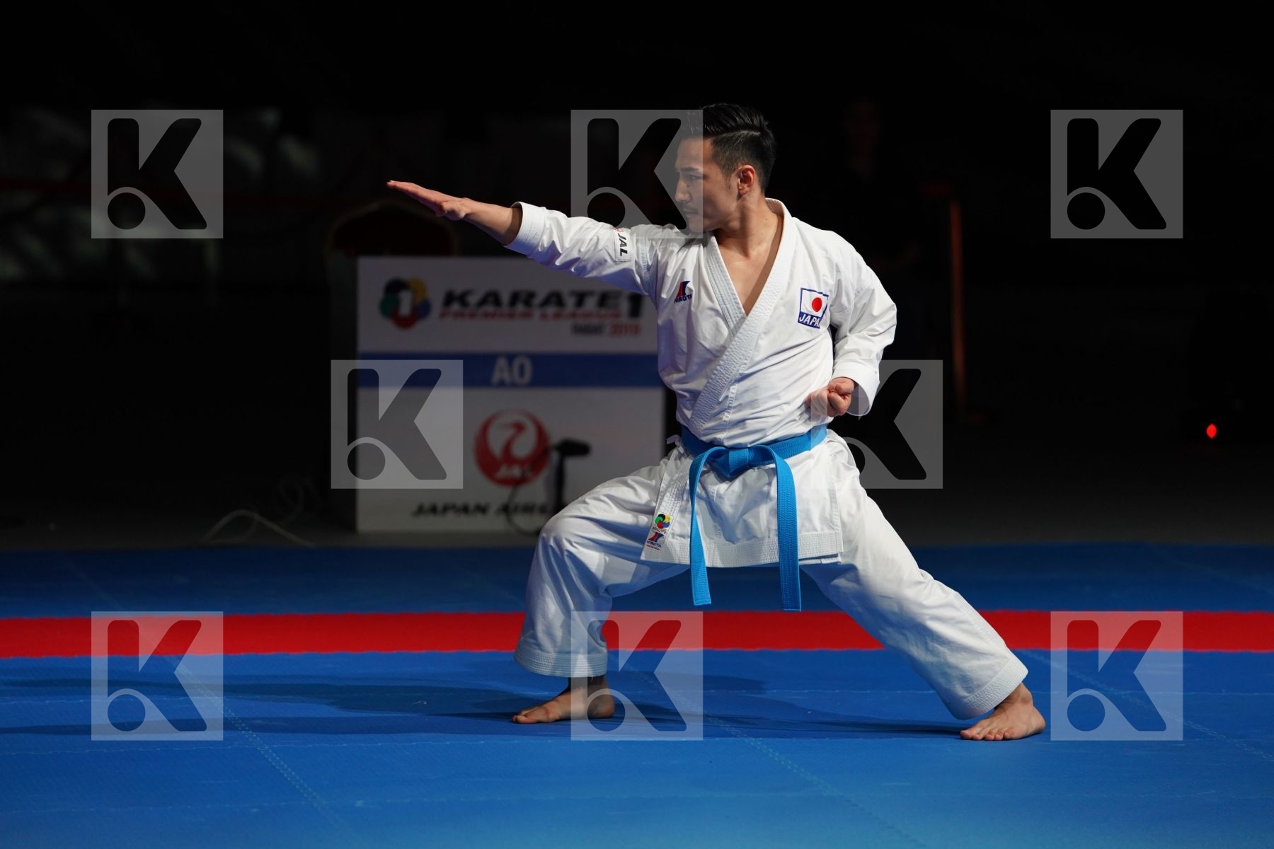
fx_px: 7006
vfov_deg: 6.9
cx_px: 637
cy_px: 424
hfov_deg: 10.4
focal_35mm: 198
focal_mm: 198
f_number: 2.8
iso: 1000
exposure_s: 1/500
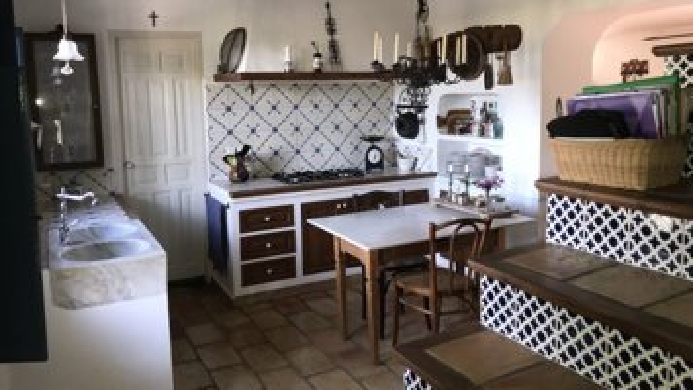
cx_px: 350
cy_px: 169
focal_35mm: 31
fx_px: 570
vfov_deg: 37.7
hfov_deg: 62.6
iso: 50
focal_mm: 3.99
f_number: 1.8
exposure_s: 1/33
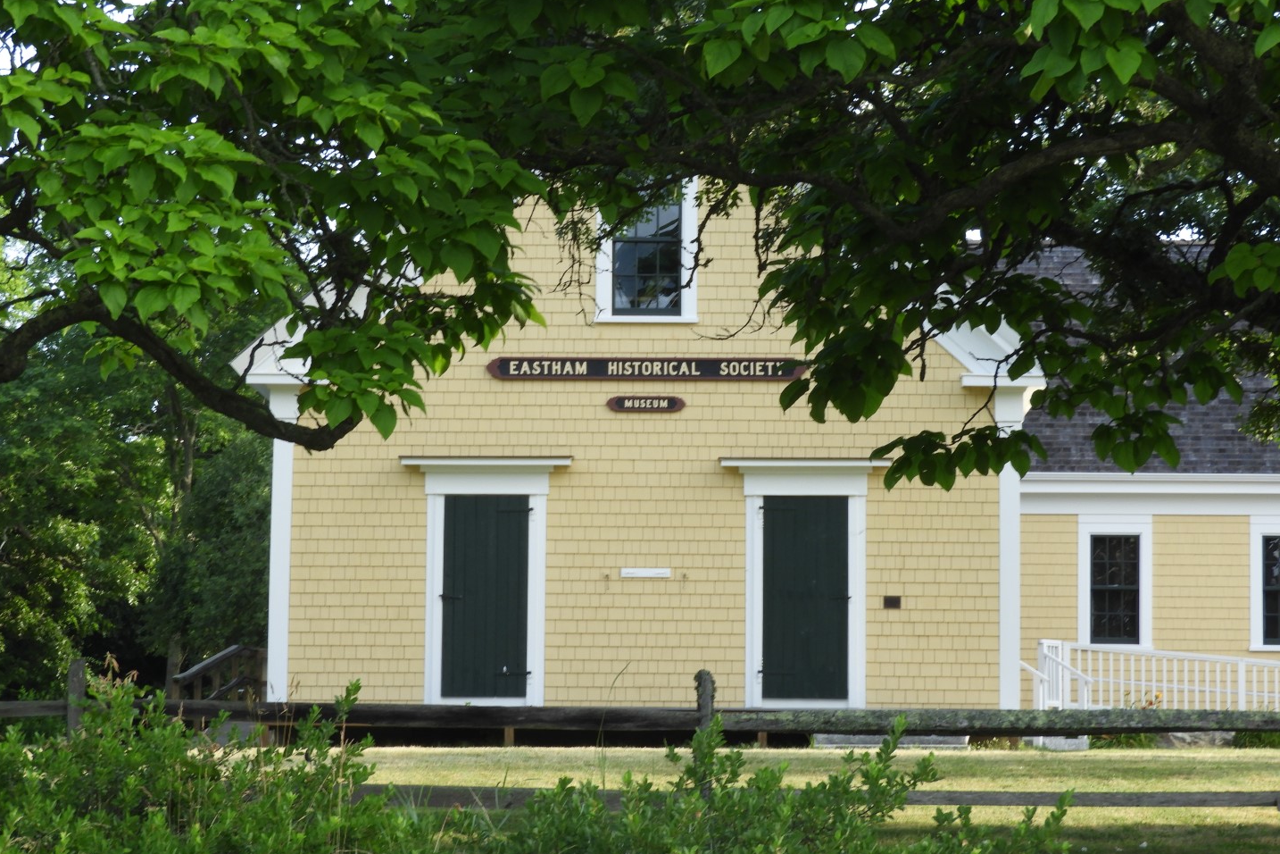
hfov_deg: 14.6
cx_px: 638
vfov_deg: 9.7
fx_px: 5013
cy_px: 434
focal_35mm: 141
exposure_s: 1/80
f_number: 5
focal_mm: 24.2
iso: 100
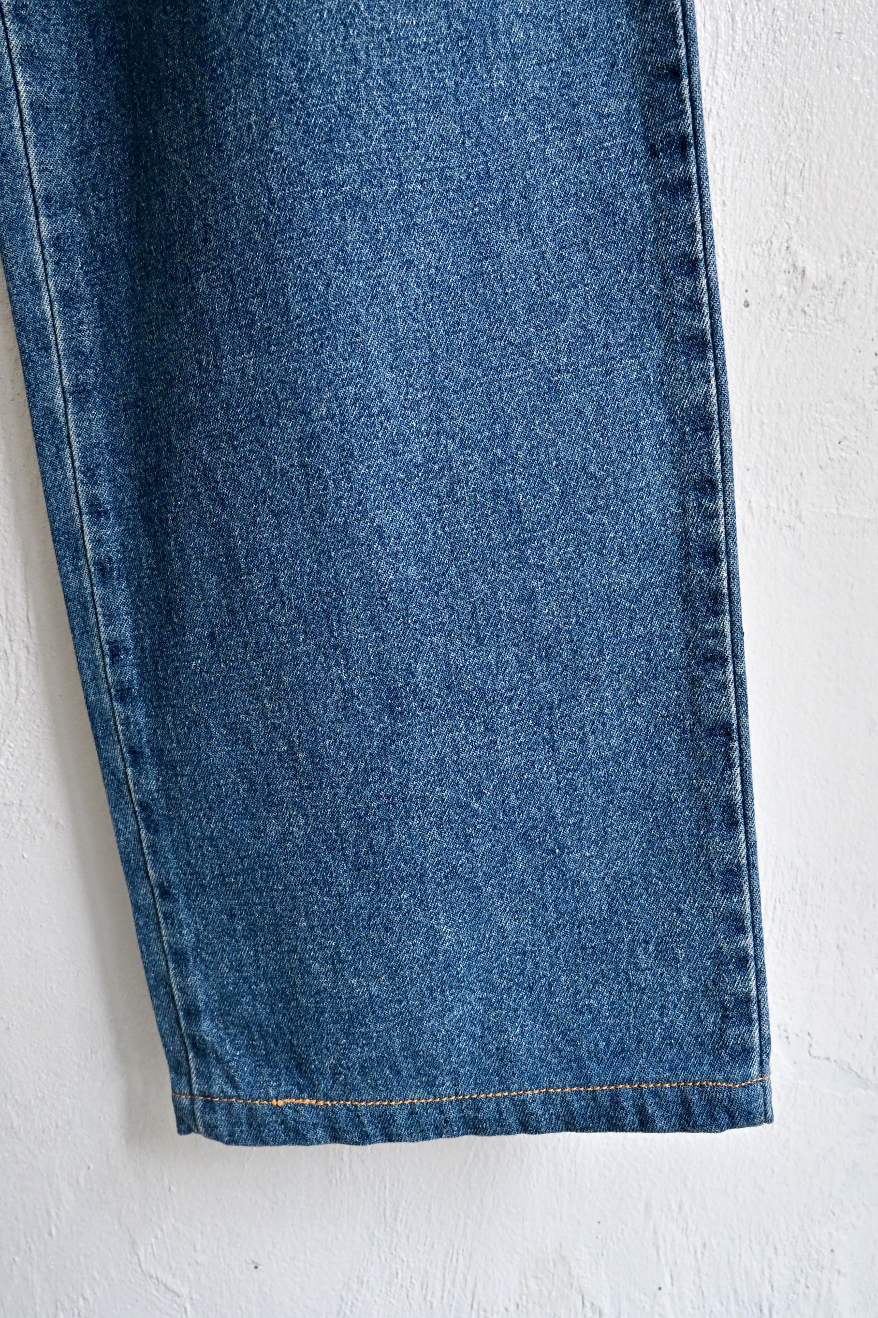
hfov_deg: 53.1
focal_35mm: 24
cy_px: 659
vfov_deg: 73.7
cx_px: 439
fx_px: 878
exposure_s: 1/50
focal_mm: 16
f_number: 4.5
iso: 800
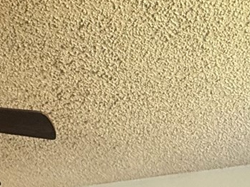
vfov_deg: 14.3
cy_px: 420
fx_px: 556
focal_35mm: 77
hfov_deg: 24.8
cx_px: 40
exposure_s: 1/60
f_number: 2.2
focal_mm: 2.22
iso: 200
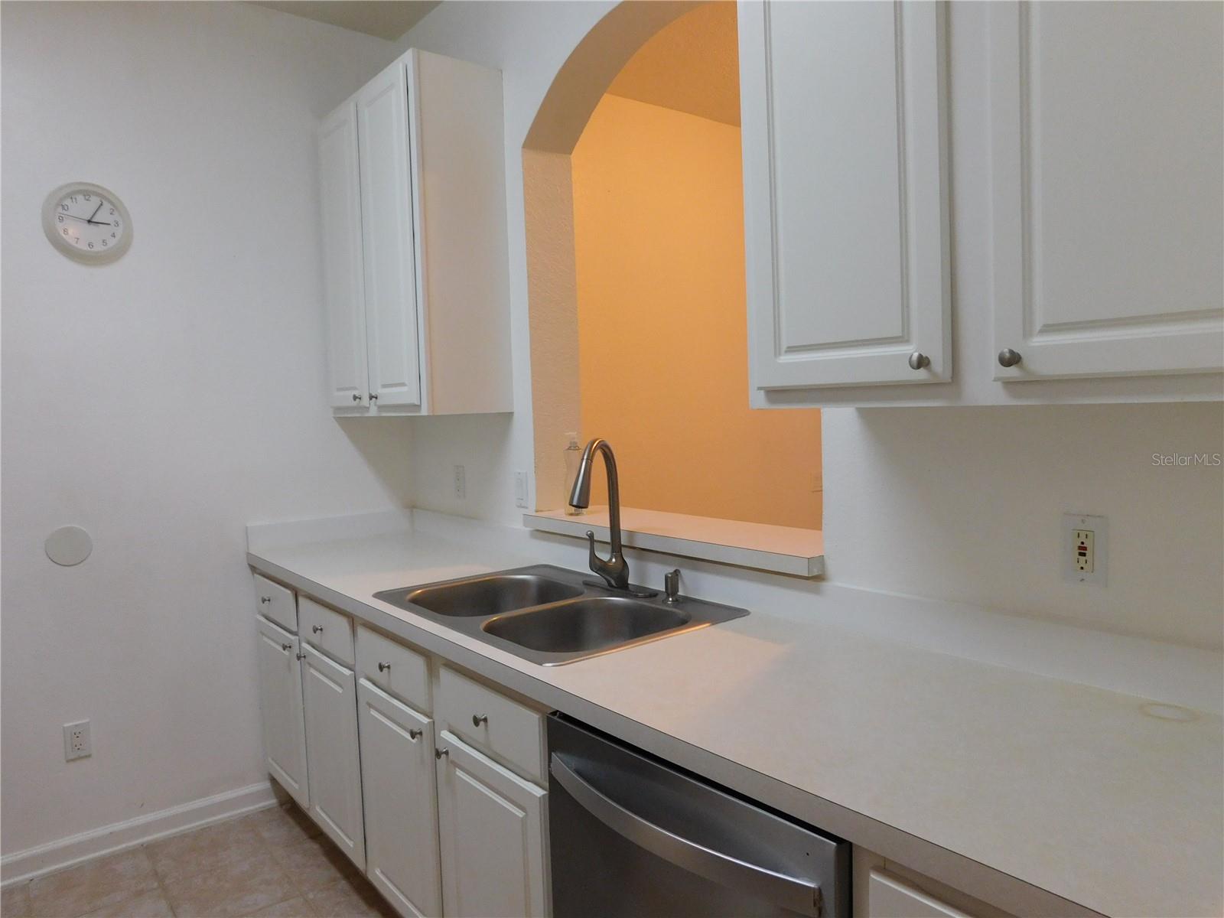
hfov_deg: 71.6
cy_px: 459
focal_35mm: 24
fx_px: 849
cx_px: 612
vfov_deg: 56.8
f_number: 3
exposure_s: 1/30
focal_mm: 4.1
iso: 220
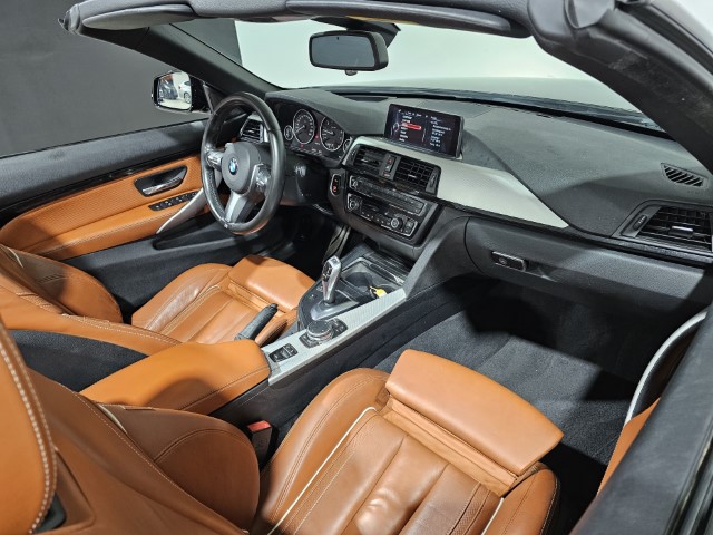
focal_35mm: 23
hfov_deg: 73.9
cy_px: 268
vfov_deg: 58.9
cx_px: 356
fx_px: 474
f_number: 1.7
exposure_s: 1/42
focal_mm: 6.3
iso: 250
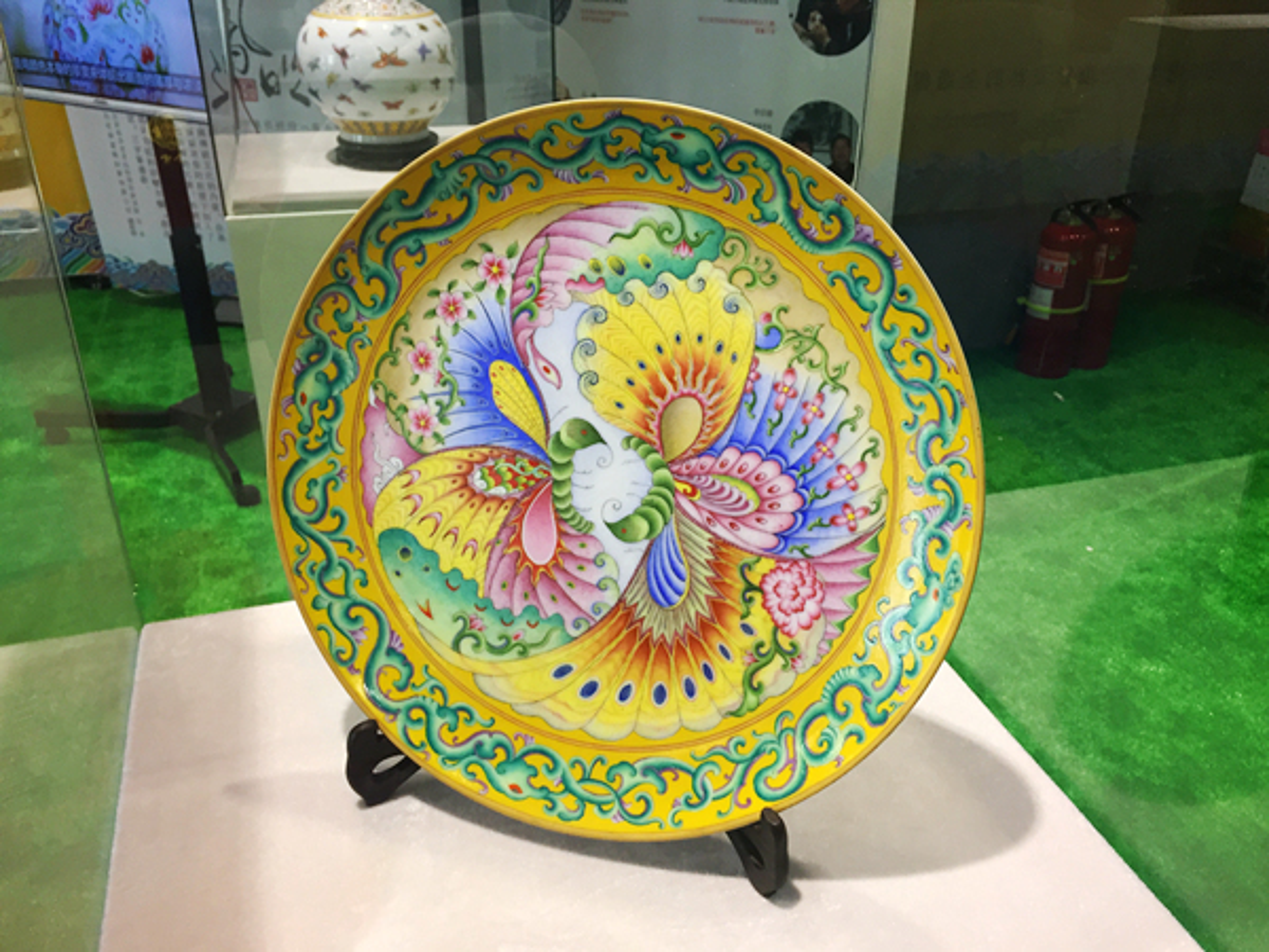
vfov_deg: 48.2
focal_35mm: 29
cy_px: 476
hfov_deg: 61.7
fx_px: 1063
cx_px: 634
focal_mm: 4.15
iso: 50
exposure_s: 1/33
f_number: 2.2
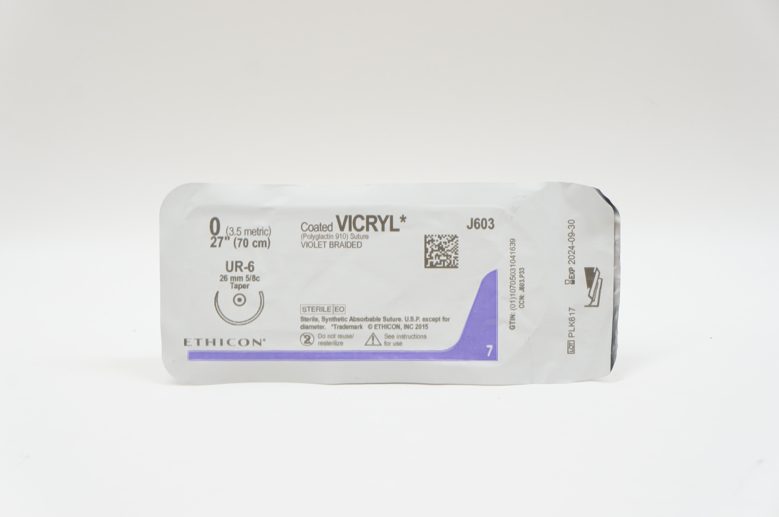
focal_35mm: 54
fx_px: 1167
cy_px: 258
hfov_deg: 36.9
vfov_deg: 25.0
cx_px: 390
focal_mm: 36
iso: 400
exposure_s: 1/40
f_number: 7.1
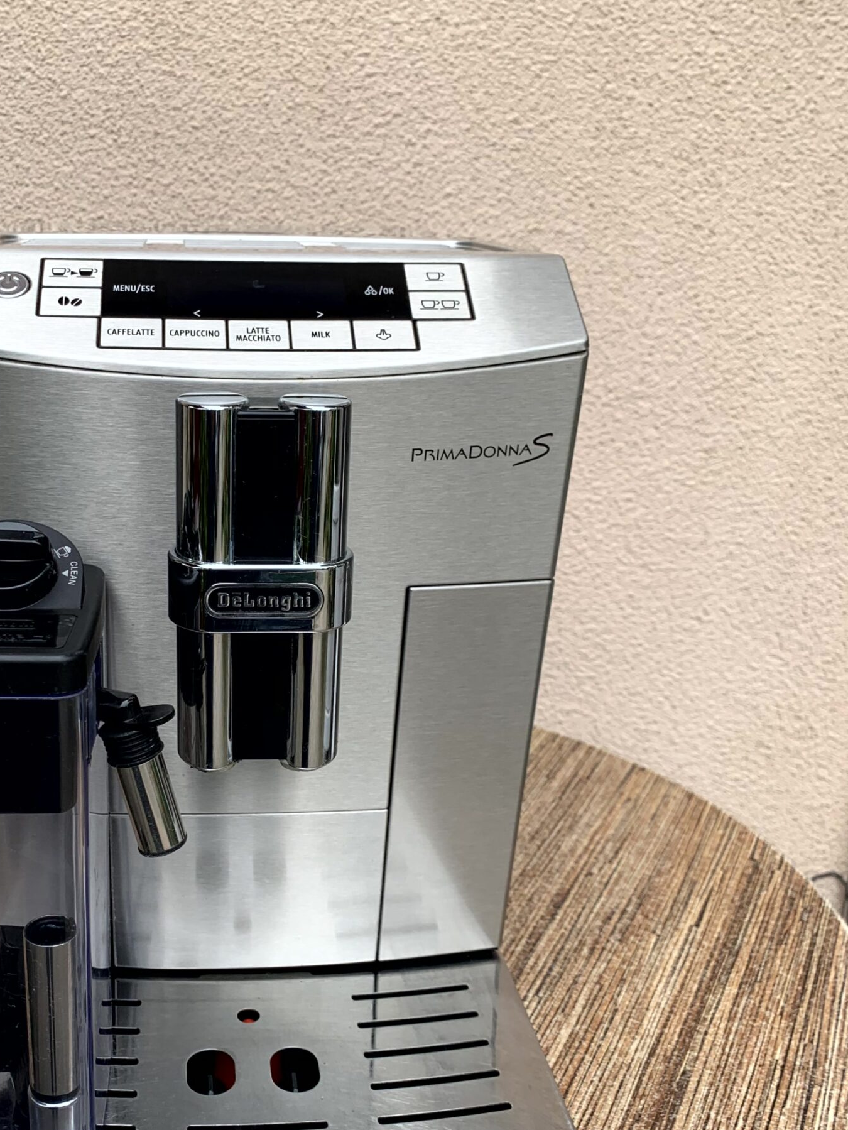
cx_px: 263
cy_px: 626
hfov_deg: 38.1
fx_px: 1208
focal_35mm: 37
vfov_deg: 50.0
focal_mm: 4.25
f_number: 1.8
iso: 25
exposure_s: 1/368
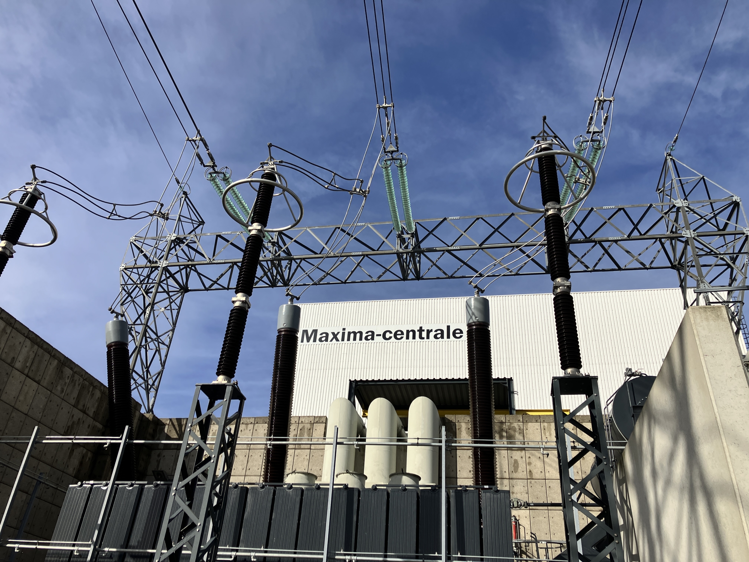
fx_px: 606
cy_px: 281
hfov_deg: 63.4
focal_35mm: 28
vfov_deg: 49.7
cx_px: 374
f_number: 1.8
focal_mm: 3.99
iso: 32
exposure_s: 1/4878
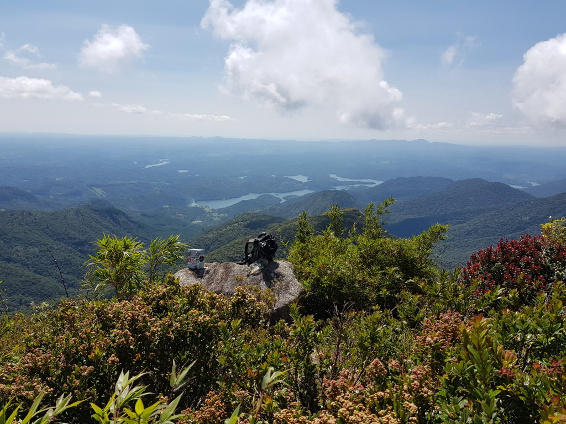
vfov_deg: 53.1
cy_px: 212
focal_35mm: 26
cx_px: 283
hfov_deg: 67.3
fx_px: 425
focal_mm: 4.2
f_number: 1.7
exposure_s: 1/3080
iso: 40
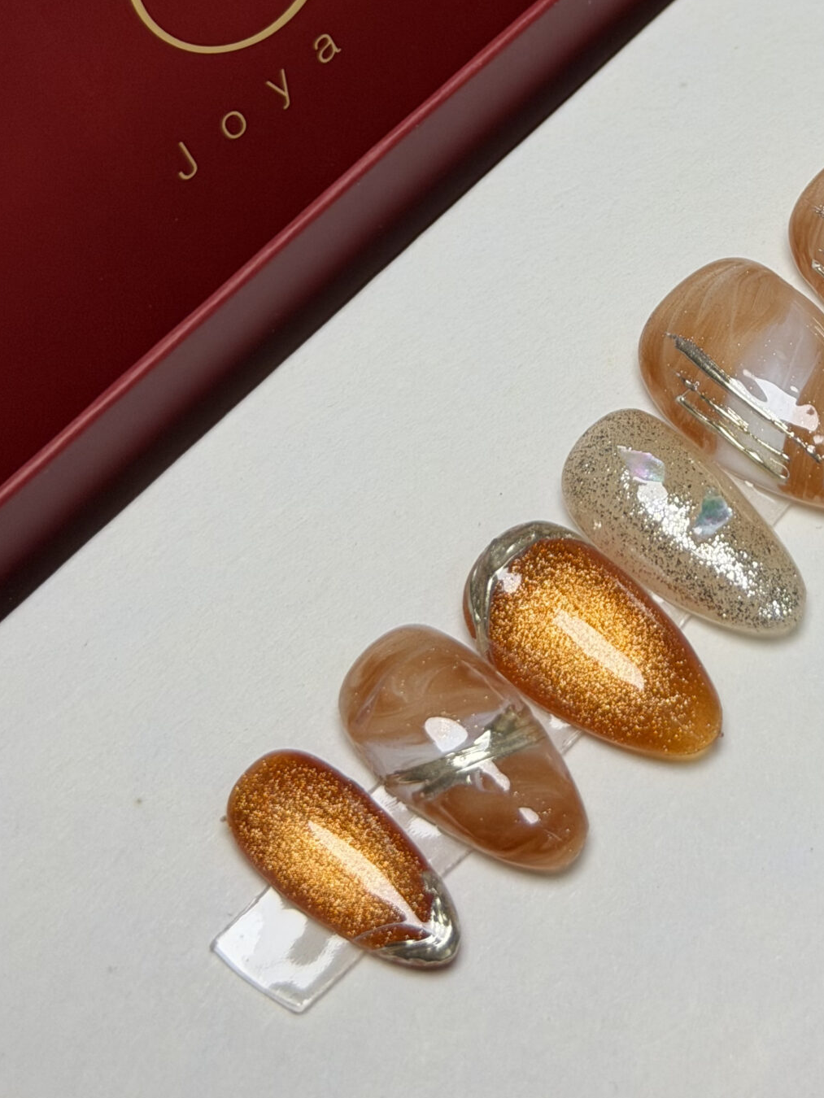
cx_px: 699
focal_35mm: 91
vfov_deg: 21.1
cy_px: 128
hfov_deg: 16.1
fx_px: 2887
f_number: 1.78
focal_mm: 6.76
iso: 80
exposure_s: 1/100
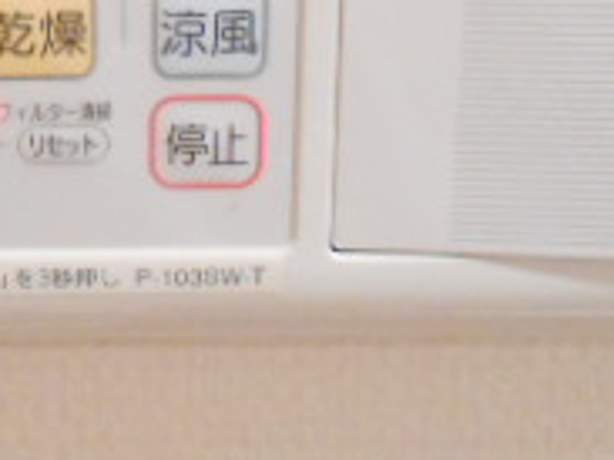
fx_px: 1613
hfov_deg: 21.0
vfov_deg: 15.8
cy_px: -30
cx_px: 34
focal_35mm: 91
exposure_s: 1/50
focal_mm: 4.6
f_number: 3.2
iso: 800
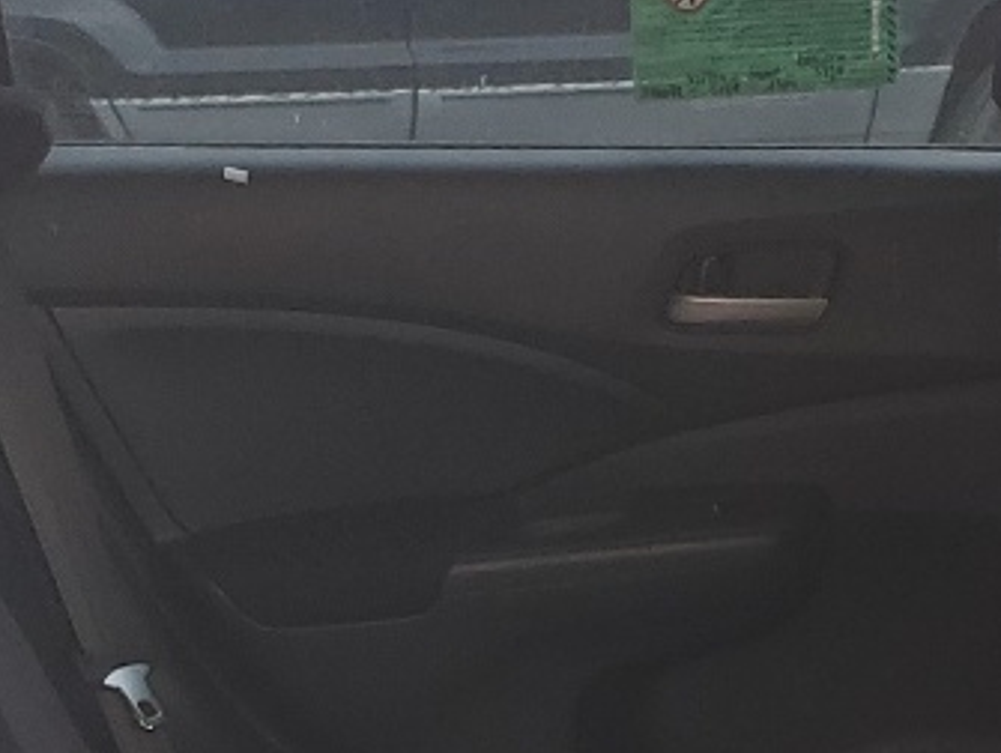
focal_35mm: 124
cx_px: 855
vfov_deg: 11.8
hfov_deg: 15.7
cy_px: 858
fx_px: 3590
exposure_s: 1/161
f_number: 1.5
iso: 50
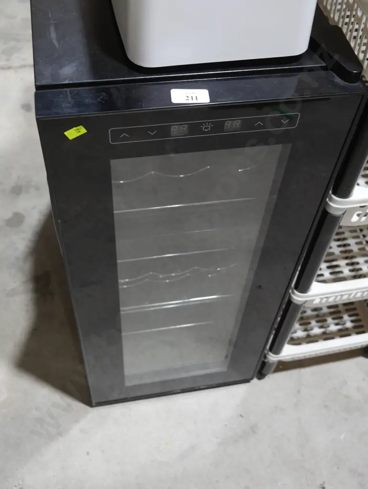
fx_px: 567
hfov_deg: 36.0
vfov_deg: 46.8
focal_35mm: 40
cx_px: 184
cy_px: 244
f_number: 4.5
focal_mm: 20
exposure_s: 1/60
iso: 400
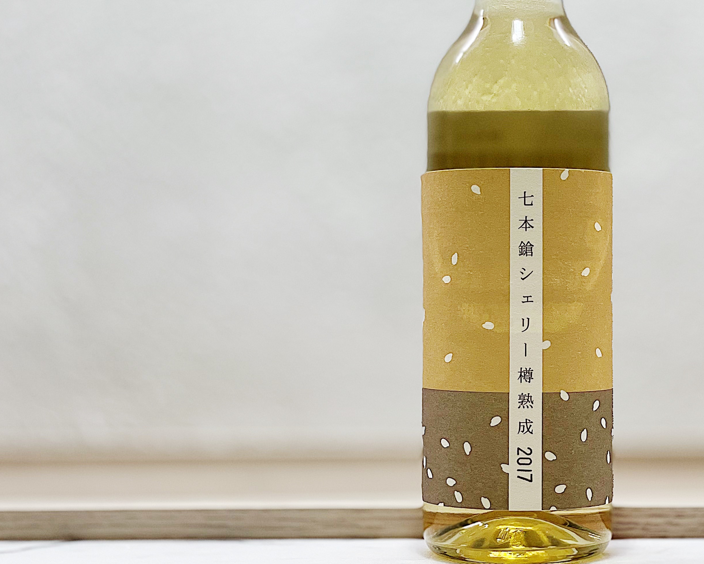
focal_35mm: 84
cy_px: 160
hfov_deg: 22.6
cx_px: 512
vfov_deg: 18.2
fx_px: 1750
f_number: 2
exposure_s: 1/100
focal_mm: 6
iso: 80
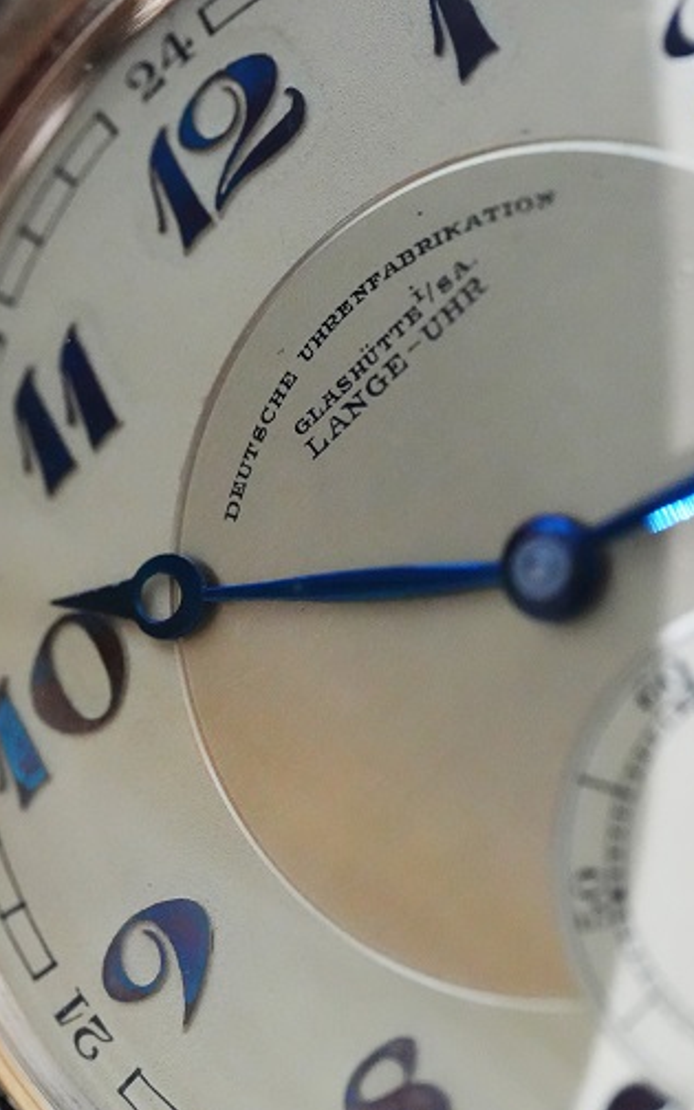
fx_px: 4509
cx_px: 319
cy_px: 400
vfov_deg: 14.0
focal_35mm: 149
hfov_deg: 8.8
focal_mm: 105
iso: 12800
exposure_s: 1/250
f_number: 4.5
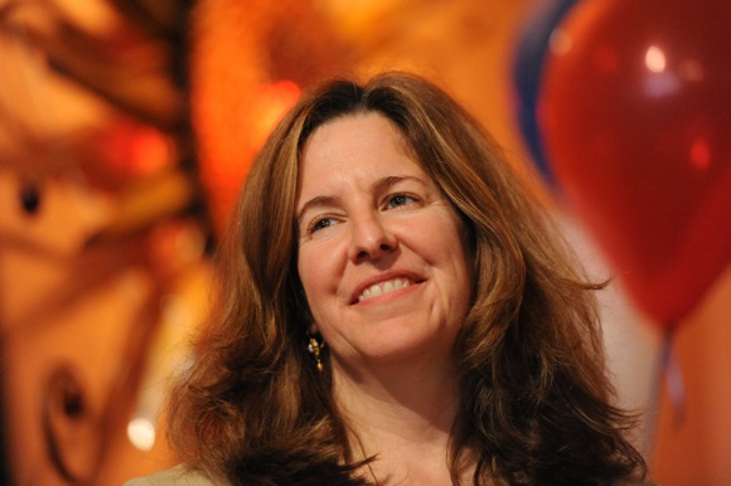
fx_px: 4059
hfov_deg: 10.3
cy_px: 243
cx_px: 366
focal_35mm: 200
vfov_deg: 6.9
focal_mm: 200
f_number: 2.8
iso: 6400
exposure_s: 1/320
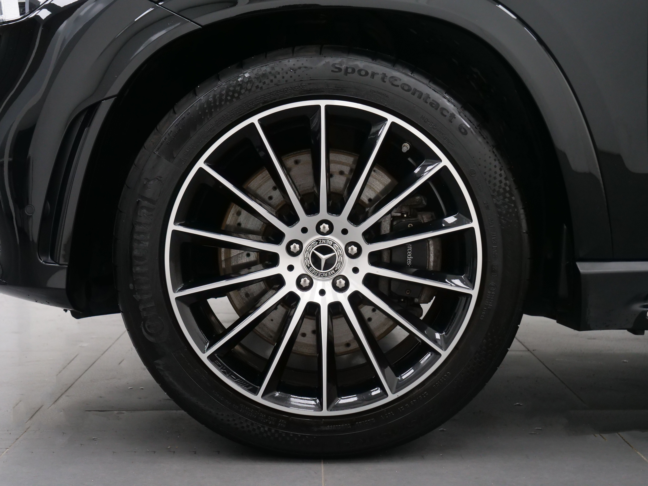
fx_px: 936
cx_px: 324
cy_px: 243
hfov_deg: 38.2
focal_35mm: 50
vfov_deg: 29.1
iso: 1600
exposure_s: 1/320
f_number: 4
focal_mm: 25
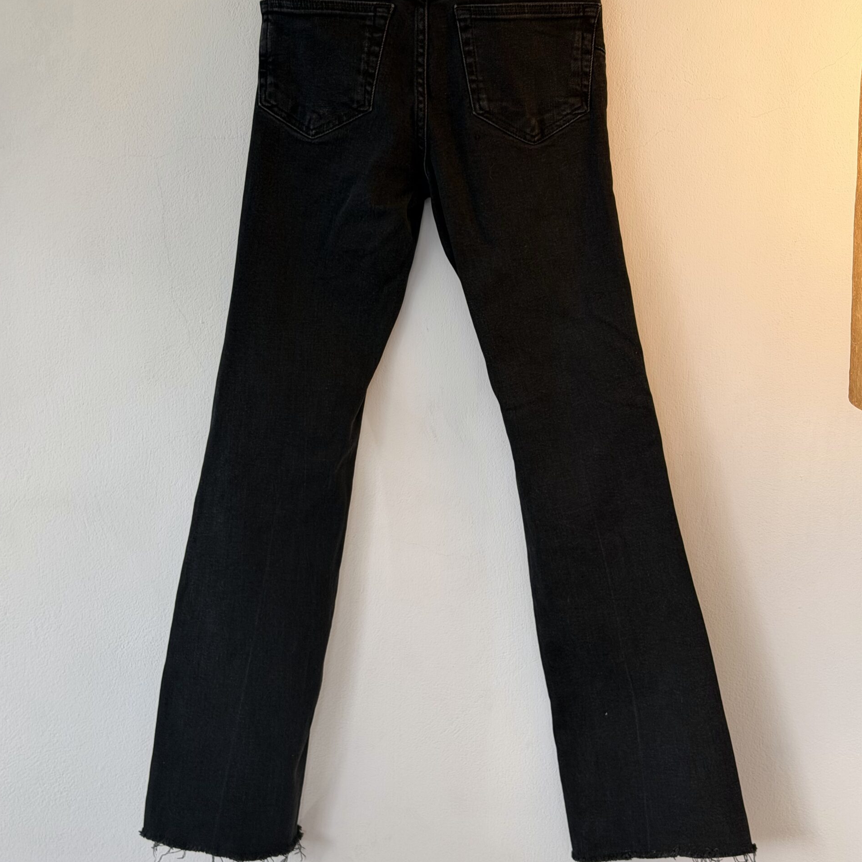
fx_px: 1606
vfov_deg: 30.0
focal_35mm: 57
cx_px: 429
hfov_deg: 30.0
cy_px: 396
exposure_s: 1/121
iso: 80
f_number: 1.78
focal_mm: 6.76
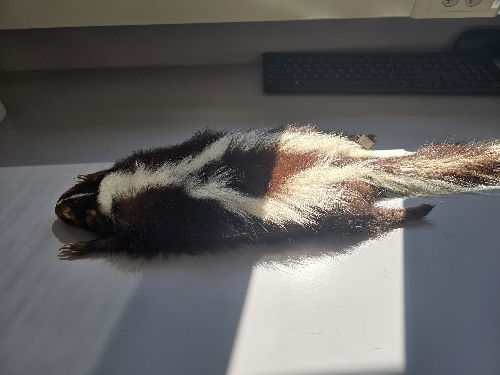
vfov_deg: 58.9
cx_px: 250
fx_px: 332
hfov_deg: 73.9
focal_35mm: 23
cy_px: 188
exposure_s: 1/261
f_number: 1.7
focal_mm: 6.3
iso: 12
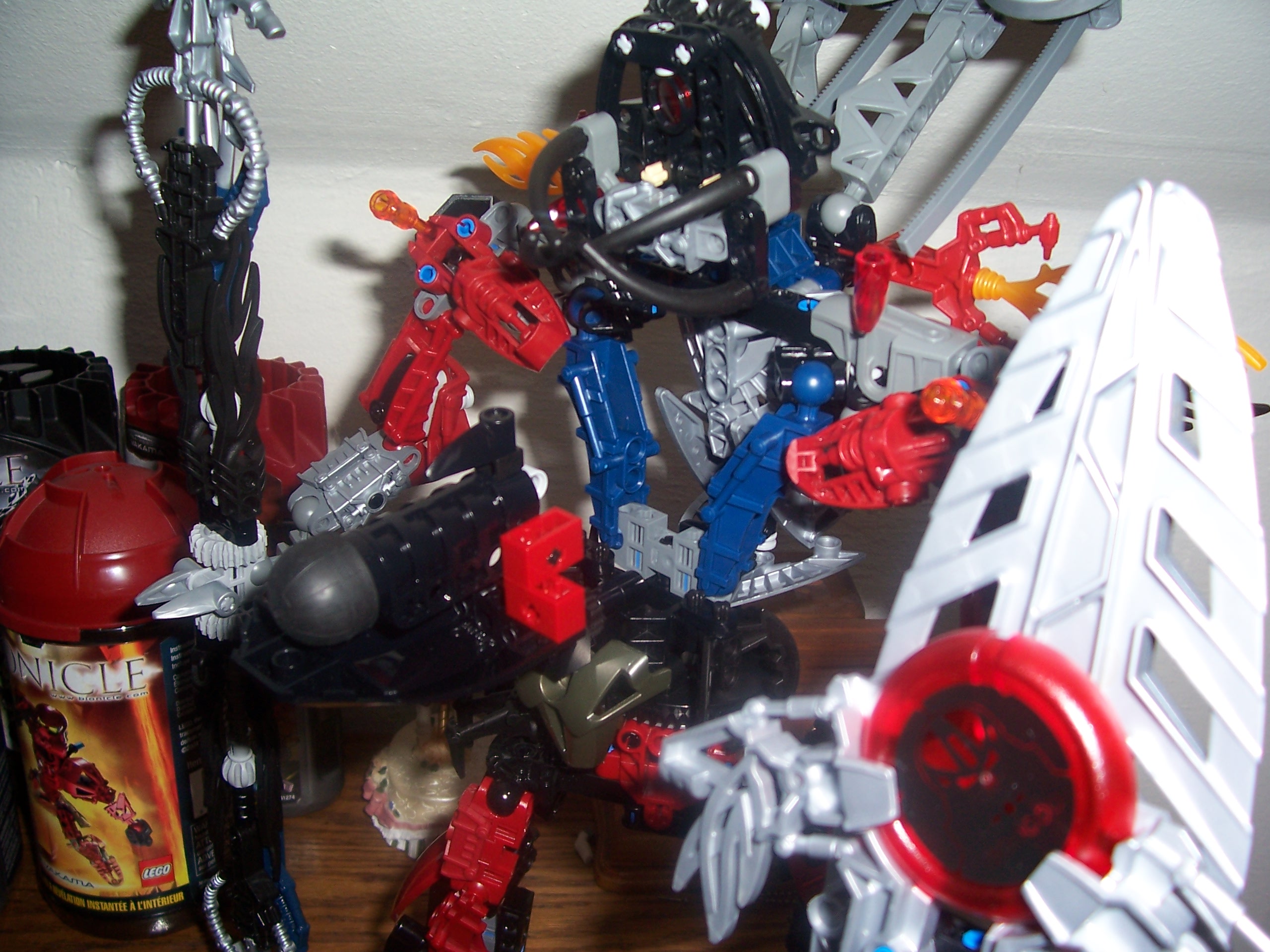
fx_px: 1247
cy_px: 476
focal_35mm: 34
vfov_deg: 41.8
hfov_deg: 54.0
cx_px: 635
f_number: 2.7
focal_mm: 5.6
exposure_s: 1/60
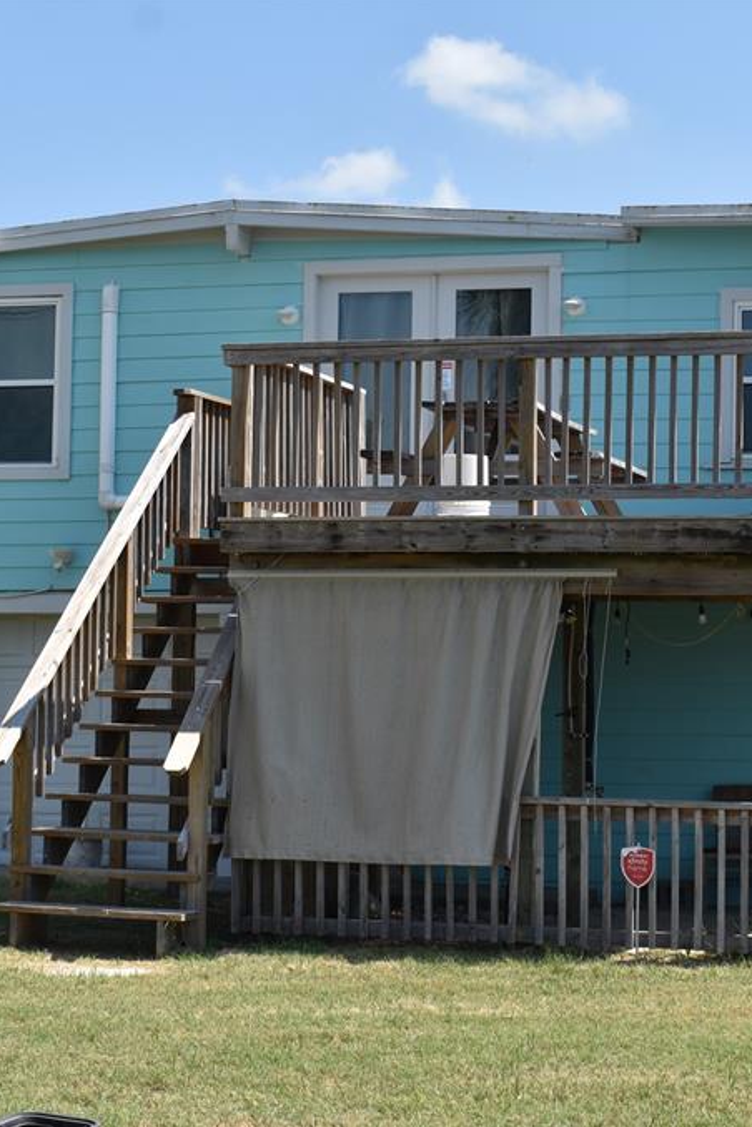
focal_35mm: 77
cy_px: 564
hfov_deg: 17.7
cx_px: 524
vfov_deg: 26.3
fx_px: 2412
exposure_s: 1/250
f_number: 8
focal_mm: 34
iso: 100
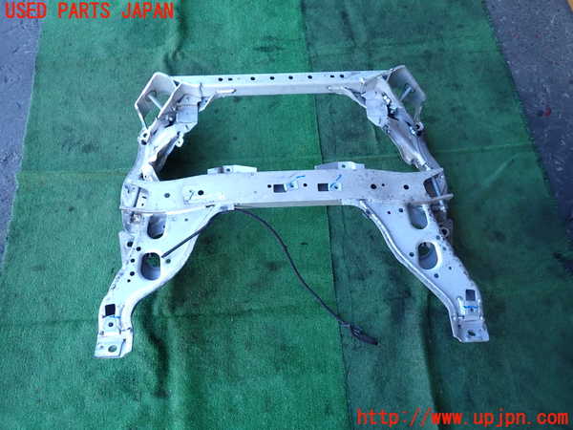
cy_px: 215
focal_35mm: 25
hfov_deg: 69.4
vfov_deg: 54.9
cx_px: 286
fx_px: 414
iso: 125
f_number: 2
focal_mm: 4.5
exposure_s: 1/125
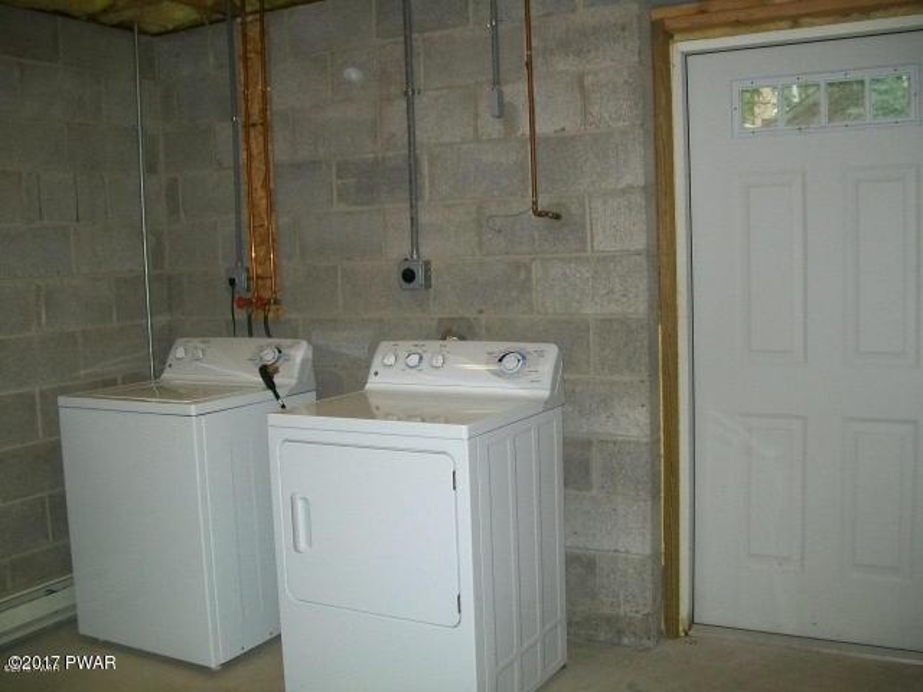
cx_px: 462
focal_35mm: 36
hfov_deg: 51.4
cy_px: 346
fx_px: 960
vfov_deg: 39.7
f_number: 2.7
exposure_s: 1/60
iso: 160
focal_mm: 6
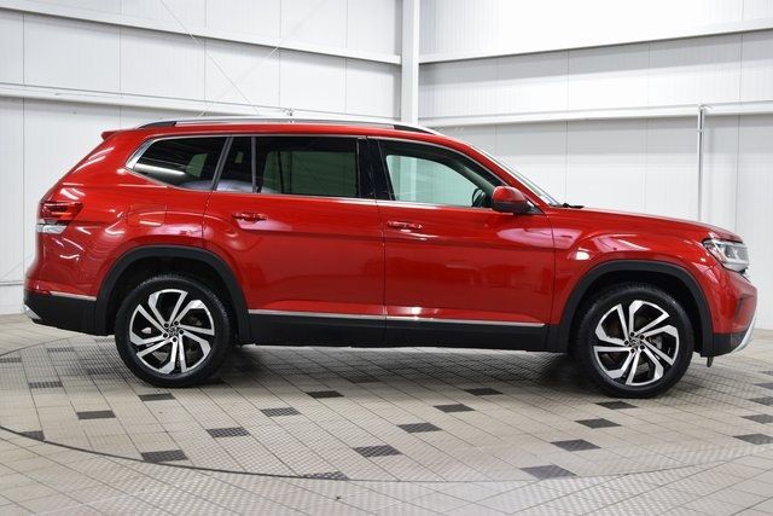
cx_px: 386
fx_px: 1031
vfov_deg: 28.1
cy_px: 258
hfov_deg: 41.1
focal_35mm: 48
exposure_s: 1/15
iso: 560
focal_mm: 32
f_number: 6.3
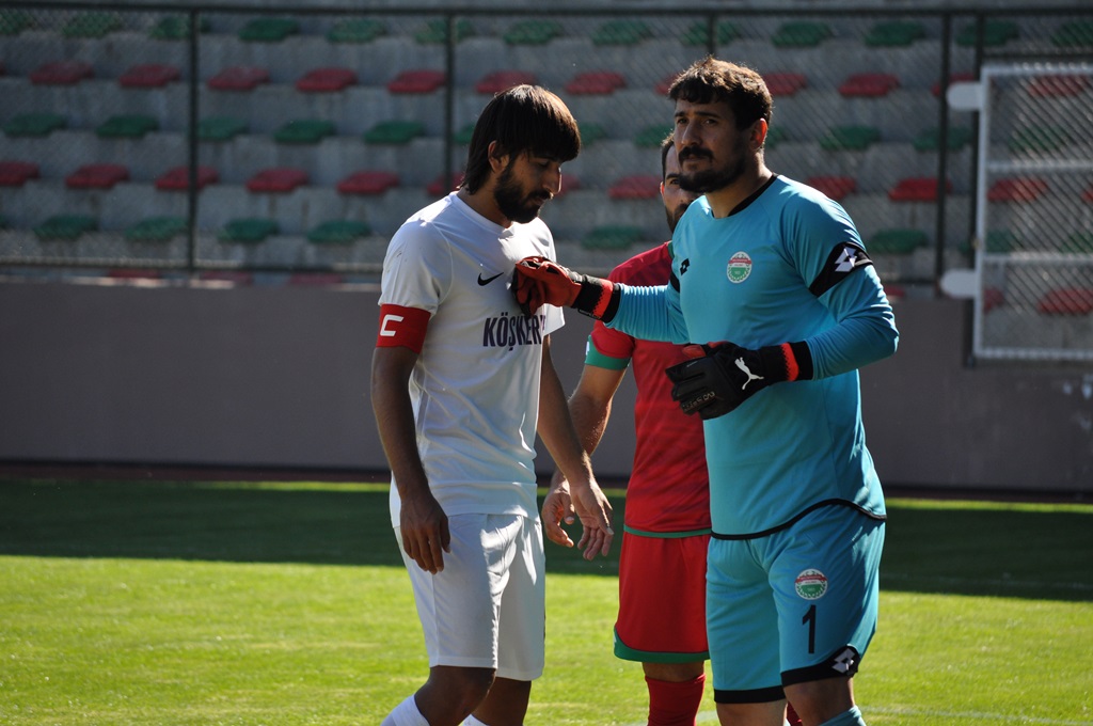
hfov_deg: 8.3
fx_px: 7505
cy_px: 363
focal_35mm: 248
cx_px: 546
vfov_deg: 5.5
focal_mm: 165
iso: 450
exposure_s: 1/1000
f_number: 5.3
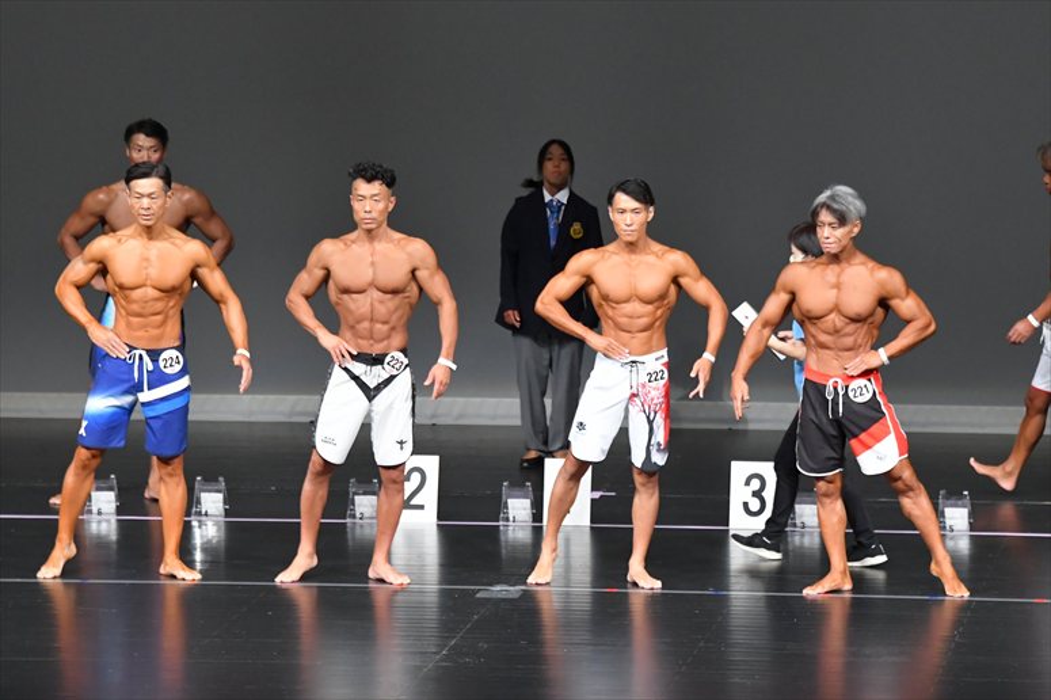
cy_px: 350
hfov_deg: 8.6
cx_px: 526
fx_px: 7003
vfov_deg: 5.7
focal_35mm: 240
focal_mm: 160
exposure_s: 1/400
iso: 5000
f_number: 5.6
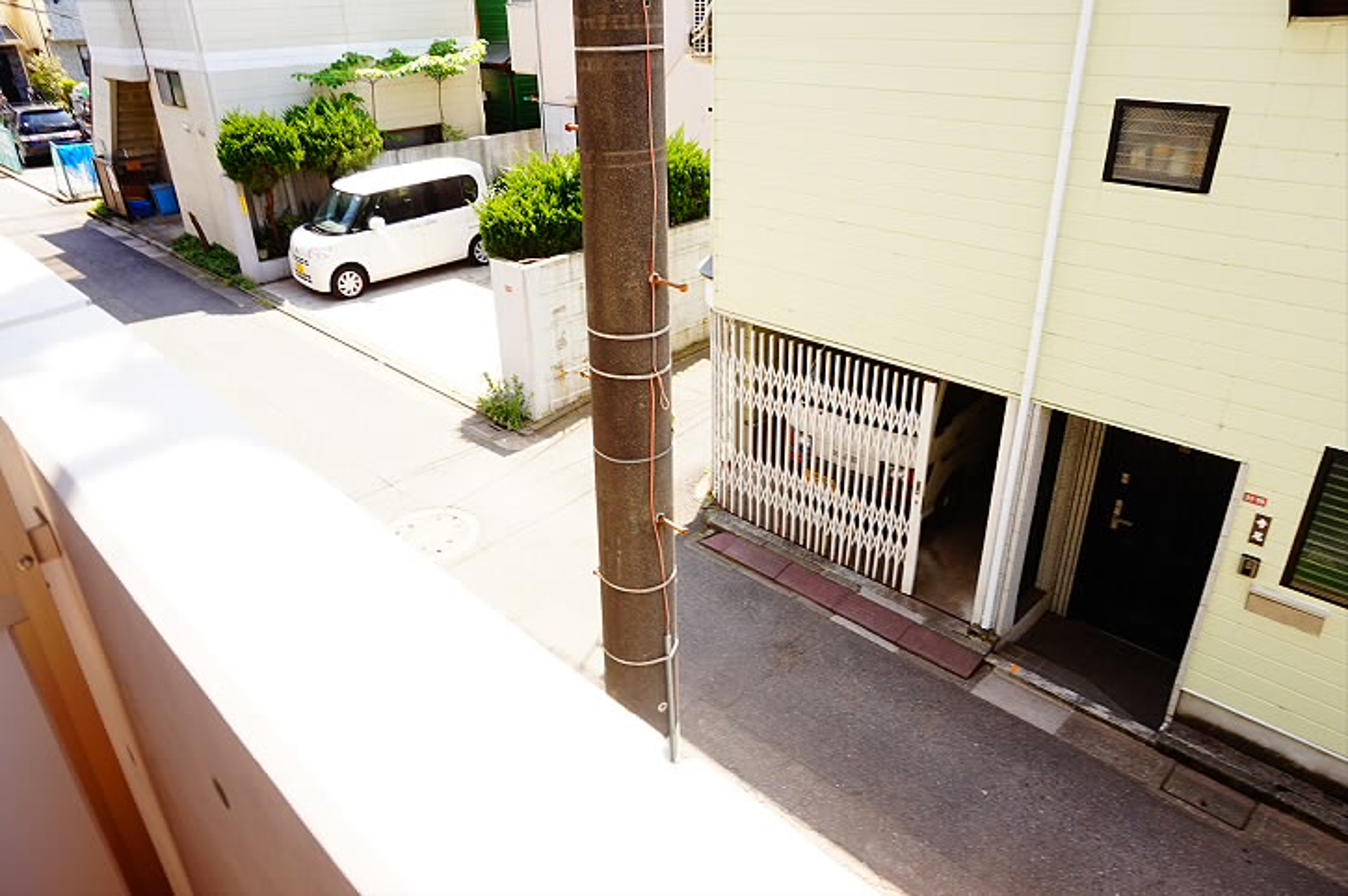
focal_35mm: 24
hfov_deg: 73.8
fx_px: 898
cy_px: 448
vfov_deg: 53.0
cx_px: 674
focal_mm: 16
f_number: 6.3
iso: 100
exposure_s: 1/60
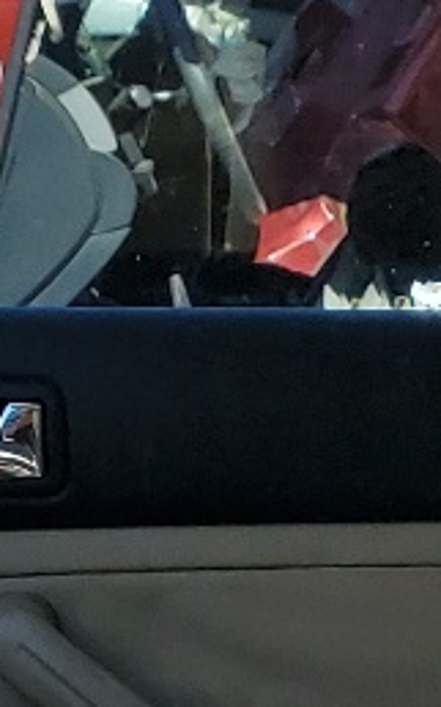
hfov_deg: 7.7
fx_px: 3292
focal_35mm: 171
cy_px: 1620
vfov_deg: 10.7
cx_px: 115
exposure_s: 1/2500
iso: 50
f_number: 1.5
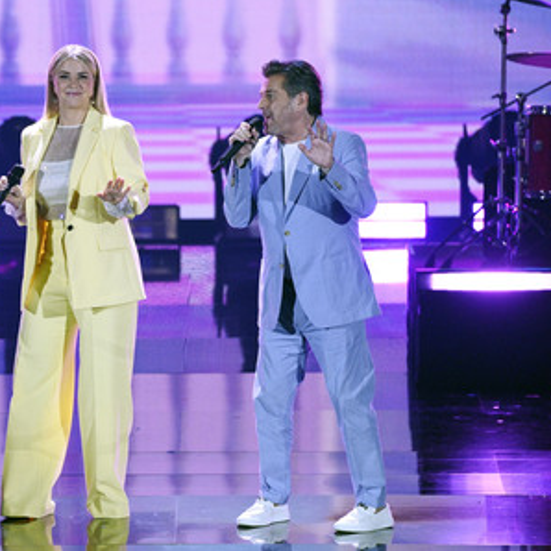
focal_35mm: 502
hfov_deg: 3.5
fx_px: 9040
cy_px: 276
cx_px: 140
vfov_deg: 3.5
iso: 4000
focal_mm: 390
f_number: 5.6
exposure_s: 1/250
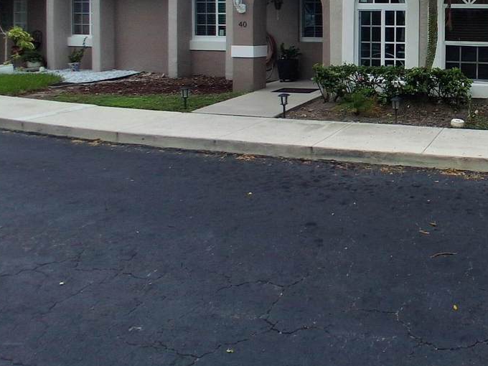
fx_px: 451
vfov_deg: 40.6
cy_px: 32
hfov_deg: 49.7
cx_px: 450
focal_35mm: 32
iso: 50
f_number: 2.2
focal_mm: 1.4
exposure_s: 1/1880
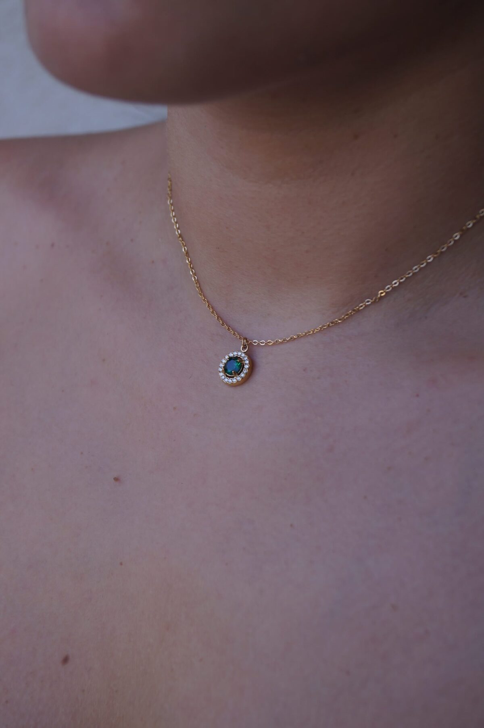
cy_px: 364
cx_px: 242
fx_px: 1354
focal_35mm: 67
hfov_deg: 20.3
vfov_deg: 30.1
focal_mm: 45
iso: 160
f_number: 5.6
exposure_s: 1/160
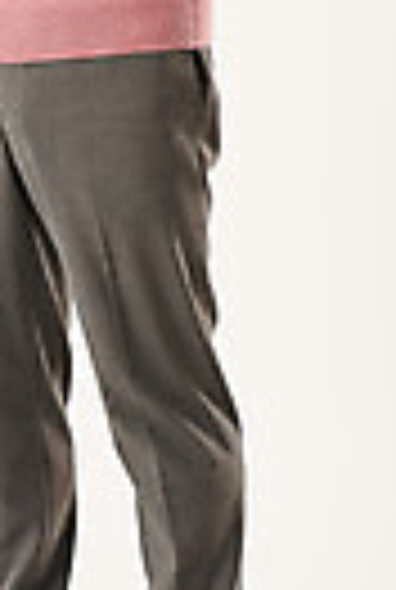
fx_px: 4907
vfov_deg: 6.8
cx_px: -25
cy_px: -5
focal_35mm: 299
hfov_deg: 4.6
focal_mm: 98
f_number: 8
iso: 100
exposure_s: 1/125
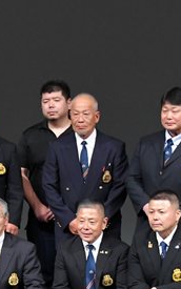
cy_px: 212
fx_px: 3936
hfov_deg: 2.6
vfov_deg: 4.2
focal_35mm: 499
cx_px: 75
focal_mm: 116
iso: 3200
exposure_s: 1/400
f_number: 5.6
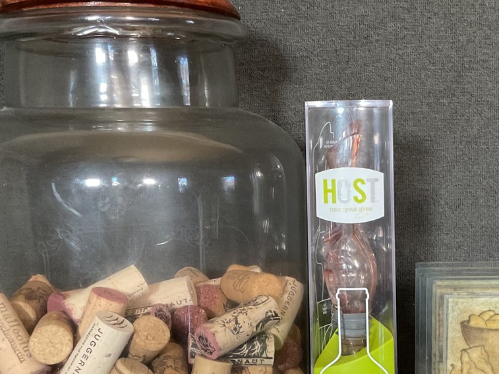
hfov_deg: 32.7
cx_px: 364
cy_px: 293
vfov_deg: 24.9
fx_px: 836
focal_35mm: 58
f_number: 1.8
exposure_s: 1/50
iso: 250
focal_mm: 3
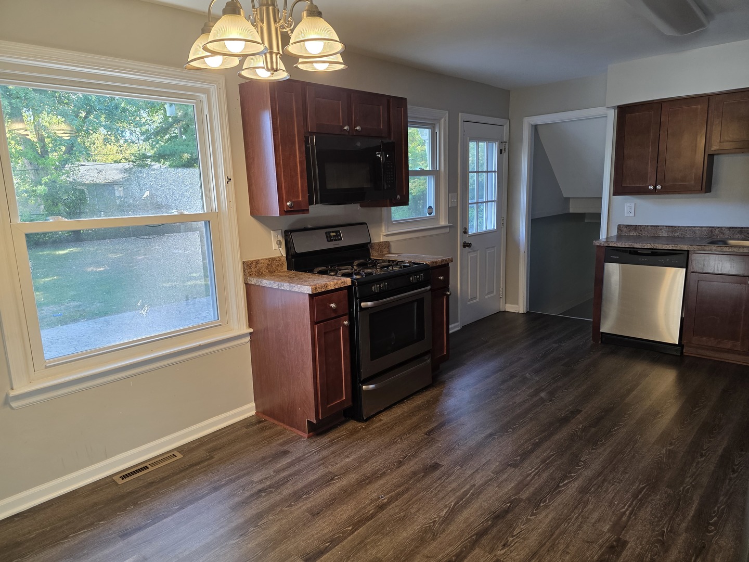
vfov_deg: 58.9
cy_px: 281
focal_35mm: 23
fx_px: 498
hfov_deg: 73.9
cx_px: 374
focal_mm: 6.3
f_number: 1.7
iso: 200
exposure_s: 1/120
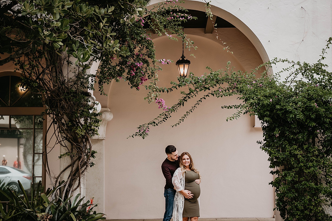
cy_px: 126
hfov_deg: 33.9
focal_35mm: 59
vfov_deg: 23.0
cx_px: 170
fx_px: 544
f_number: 2.8
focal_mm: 51
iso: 500
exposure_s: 1/200
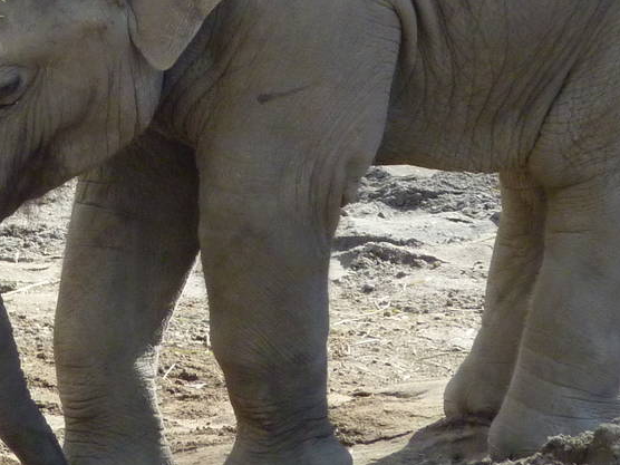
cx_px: 178
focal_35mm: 697
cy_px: 114
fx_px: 12484
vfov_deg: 2.1
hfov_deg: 2.8
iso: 250
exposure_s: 1/500
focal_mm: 39.7
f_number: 4.7
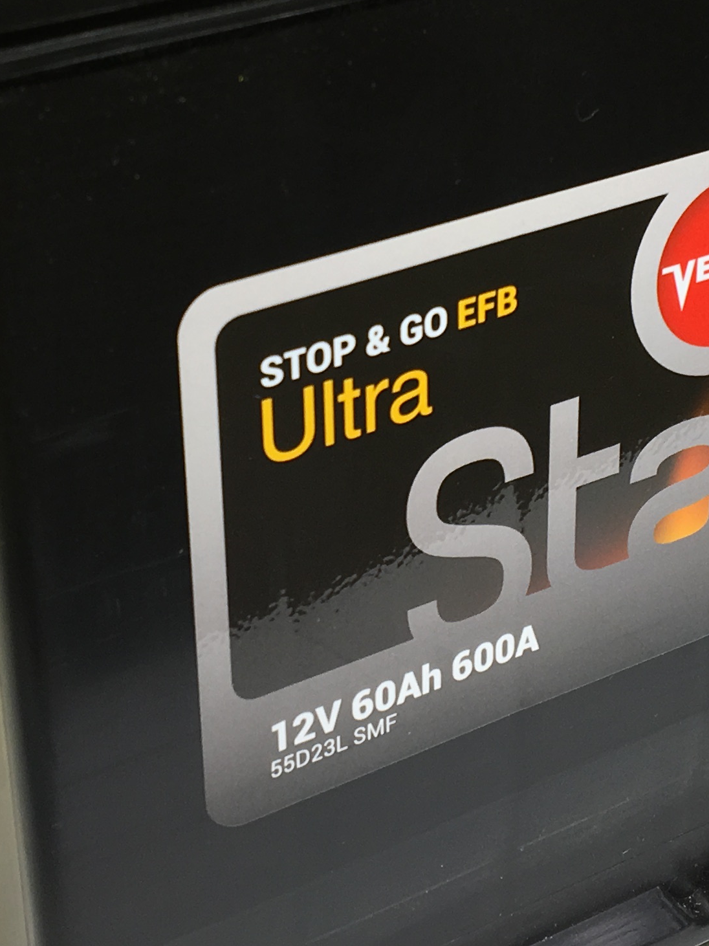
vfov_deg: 24.3
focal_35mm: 80
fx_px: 2185
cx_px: 323
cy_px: 299
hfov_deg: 18.4
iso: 25
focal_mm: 4.15
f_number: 2.2
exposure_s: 1/104
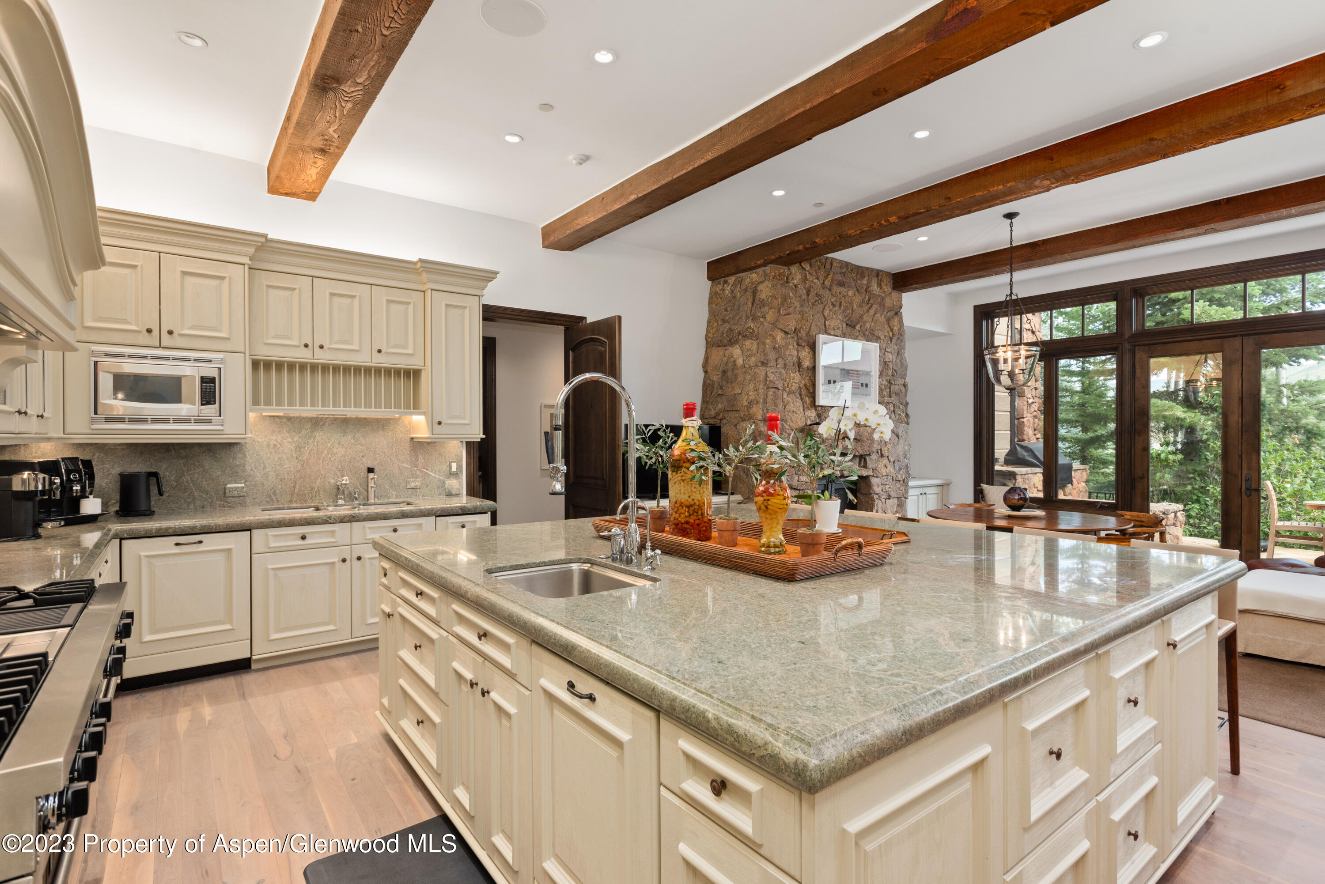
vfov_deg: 64.6
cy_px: 442
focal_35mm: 19
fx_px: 699
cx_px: 662
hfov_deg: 86.9
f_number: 7.1
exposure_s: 1/30
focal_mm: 19
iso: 800
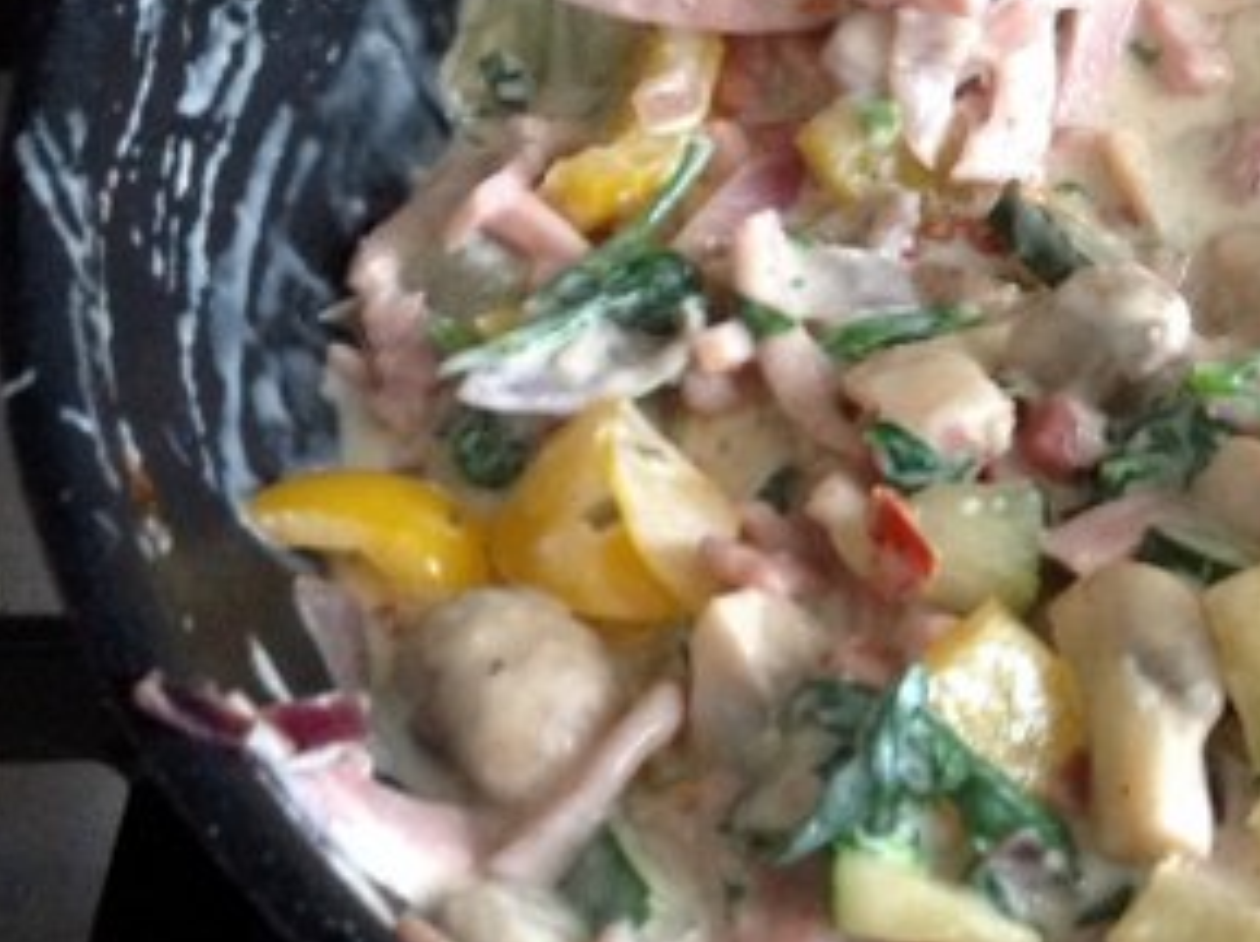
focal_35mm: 97
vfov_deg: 15.1
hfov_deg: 19.1
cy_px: 201
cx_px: 1513
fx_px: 3526
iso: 250
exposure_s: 1/15
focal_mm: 4.28
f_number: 2.4
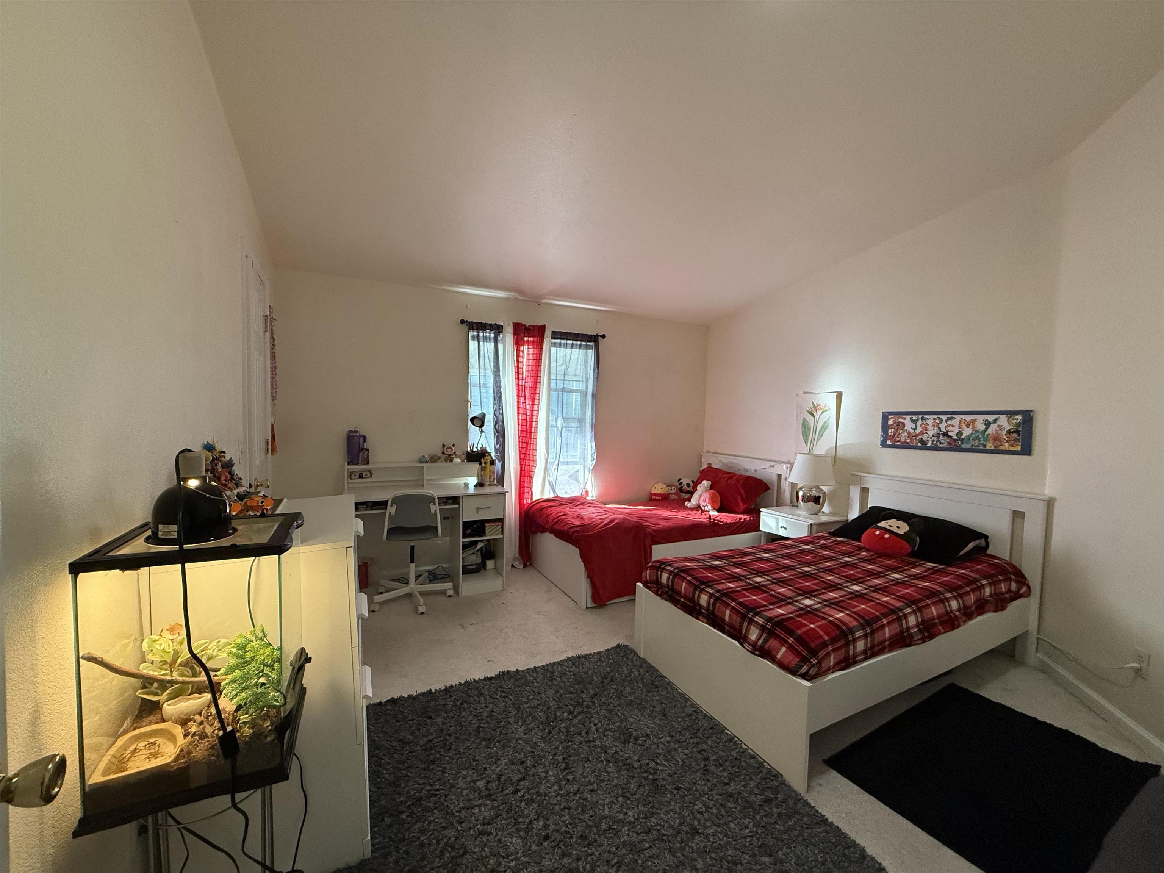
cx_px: 582
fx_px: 471
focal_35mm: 14
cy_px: 436
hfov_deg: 102.1
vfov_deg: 85.7
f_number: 2.2
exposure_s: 1/99
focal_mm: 2.22
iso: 400
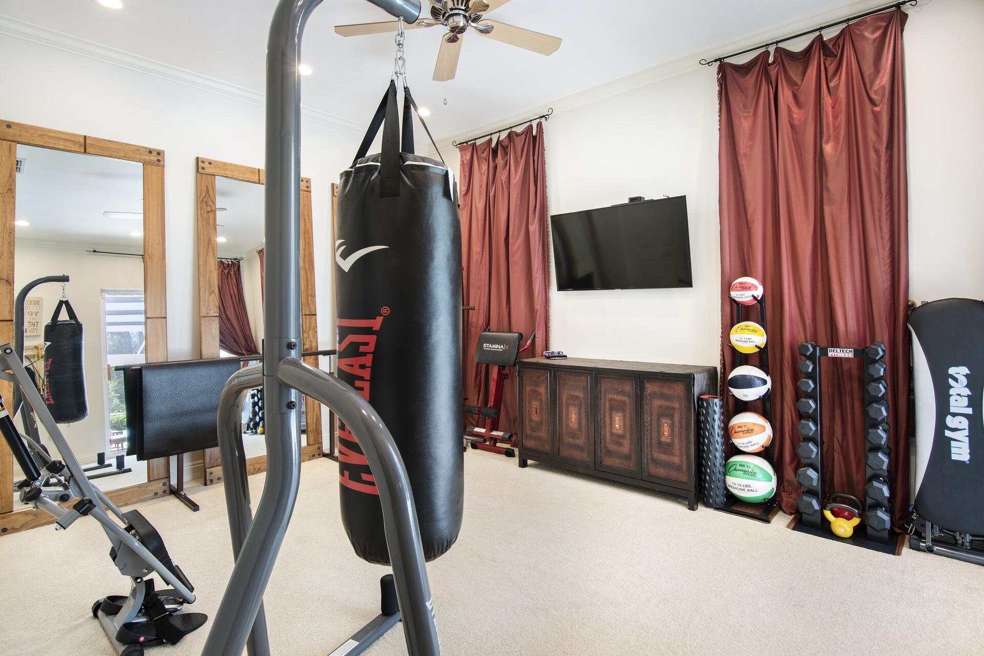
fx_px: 465
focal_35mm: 17
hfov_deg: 93.3
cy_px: 328
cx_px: 492
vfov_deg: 70.5
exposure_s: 1.6
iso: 100
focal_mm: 17
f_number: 8
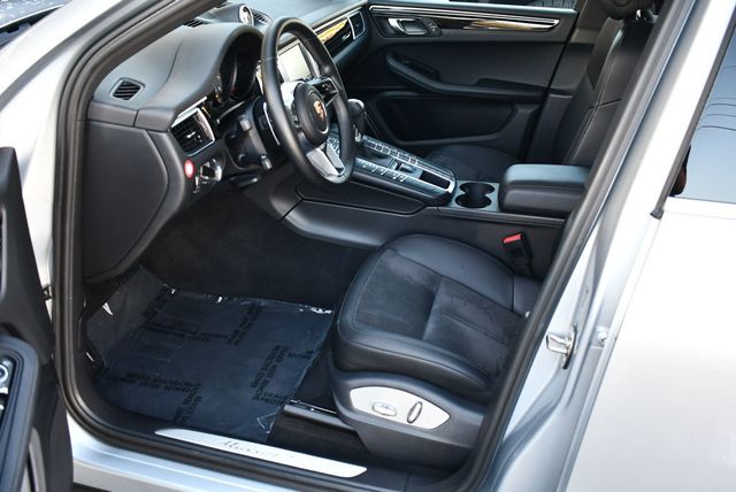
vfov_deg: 36.9
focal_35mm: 36
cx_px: 368
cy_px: 246
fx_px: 737
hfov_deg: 53.1
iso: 800
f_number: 3.5
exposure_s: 1/200
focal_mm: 18
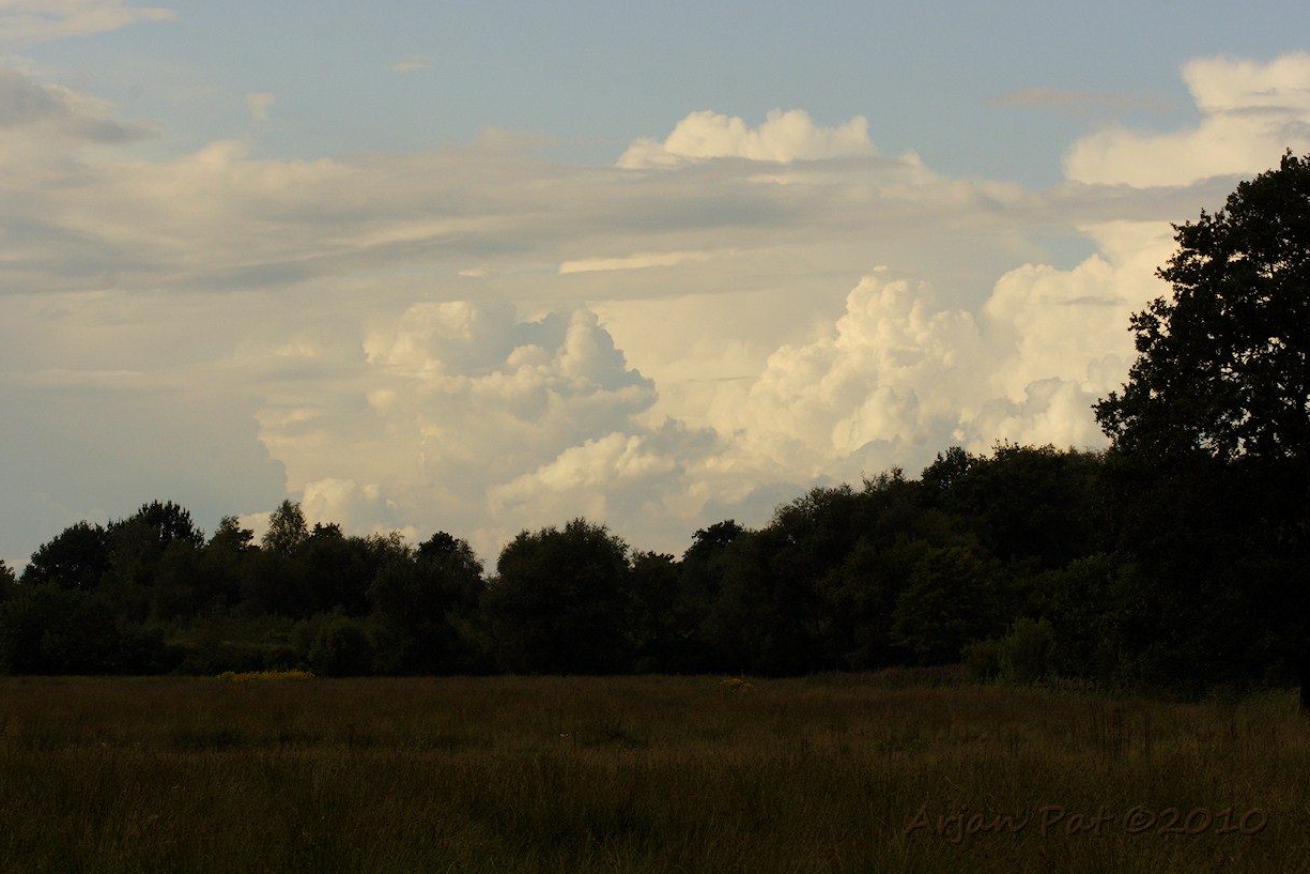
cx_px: 653
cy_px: 432
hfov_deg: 13.4
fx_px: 5568
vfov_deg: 9.0
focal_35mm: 153
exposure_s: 1/320
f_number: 16
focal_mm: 100
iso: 200
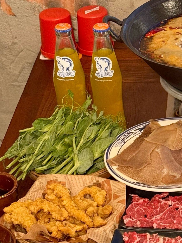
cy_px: 178
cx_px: 215
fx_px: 827
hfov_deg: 12.3
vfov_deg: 16.6
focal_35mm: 118
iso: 250
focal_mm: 6.76
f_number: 1.78
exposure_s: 1/59
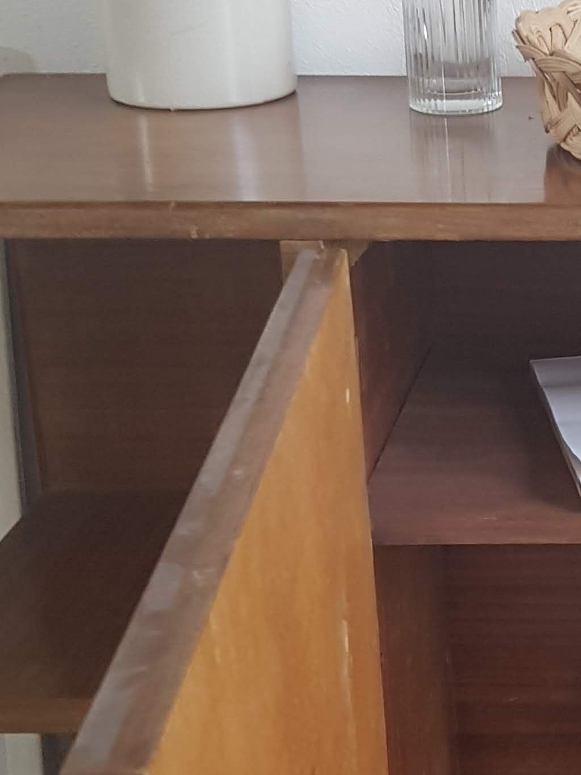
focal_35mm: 77
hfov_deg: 17.5
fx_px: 1723
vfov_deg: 25.2
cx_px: 828
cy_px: 506
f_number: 1.7
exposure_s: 1/100
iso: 160
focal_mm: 4.2
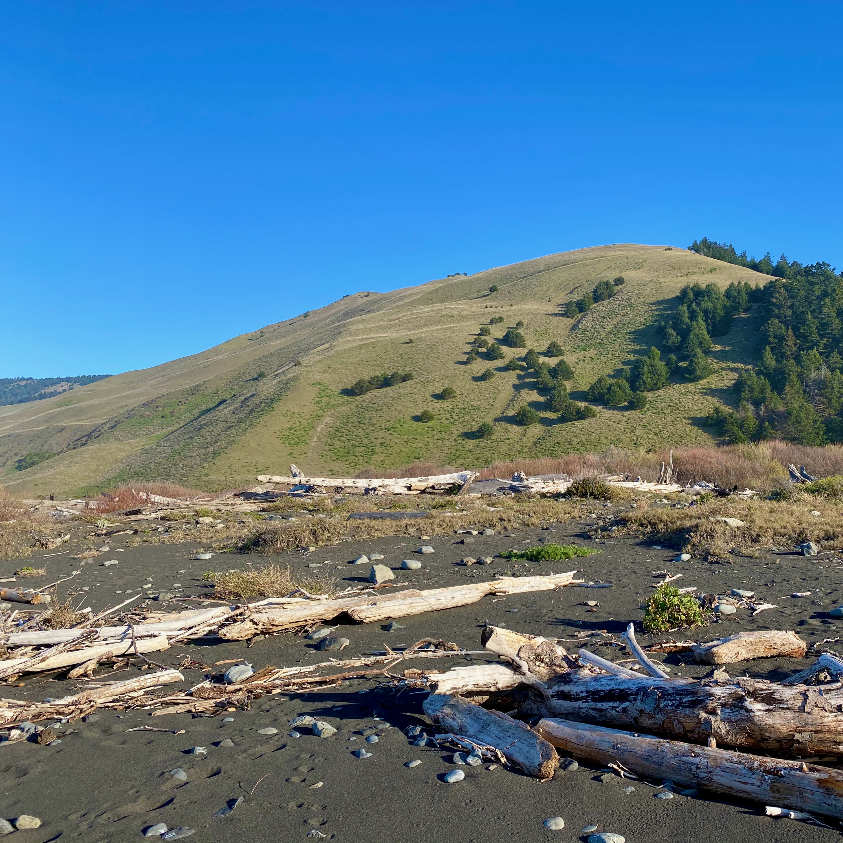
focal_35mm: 31
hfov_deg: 51.5
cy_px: 417
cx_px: 565
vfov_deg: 52.5
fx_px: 854
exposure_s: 1/1631
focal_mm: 4.25
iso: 32
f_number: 1.8
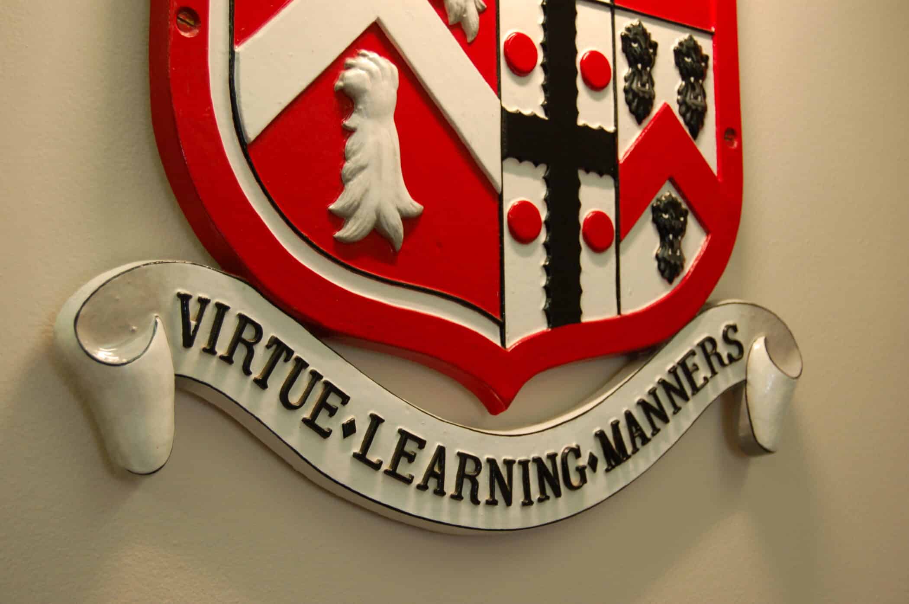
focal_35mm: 57
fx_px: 1438
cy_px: 302
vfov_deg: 23.7
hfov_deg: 35.1
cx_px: 454
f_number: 4.8
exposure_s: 1/25
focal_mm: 38
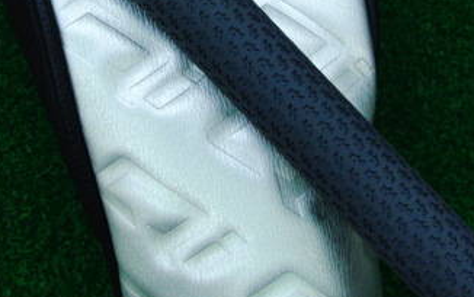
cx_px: 177
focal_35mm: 77
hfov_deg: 26.7
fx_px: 995
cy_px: -31
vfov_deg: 16.4
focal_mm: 6.42
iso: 320
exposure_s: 1/80
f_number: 3.6
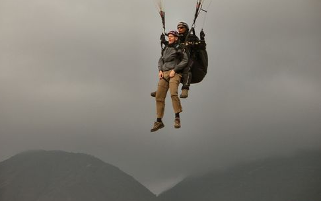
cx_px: 157
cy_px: 89
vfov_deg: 6.0
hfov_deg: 9.6
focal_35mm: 218
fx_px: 1908
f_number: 3.5
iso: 100
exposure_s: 1/100
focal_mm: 50.8
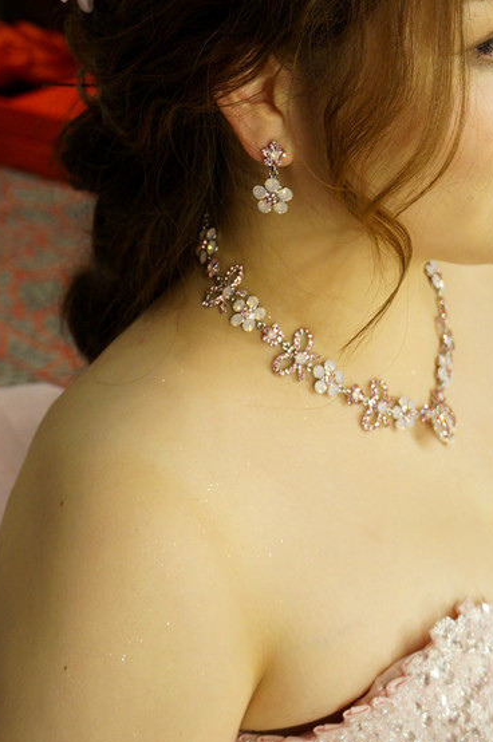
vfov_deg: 37.6
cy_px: 225
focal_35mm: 52
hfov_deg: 25.8
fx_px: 1071
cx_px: 324
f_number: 3.5
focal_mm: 20
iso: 800
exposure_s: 1/60
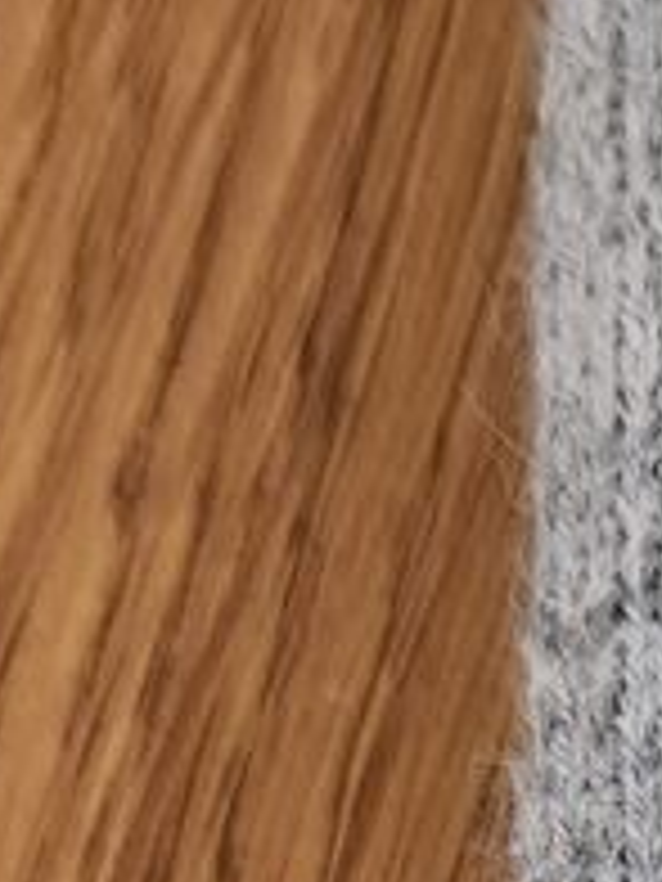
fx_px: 4156
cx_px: 1536
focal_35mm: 163
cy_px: 1699
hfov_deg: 8.4
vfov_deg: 11.1
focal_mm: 5
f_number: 1.8
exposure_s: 1/25
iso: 640
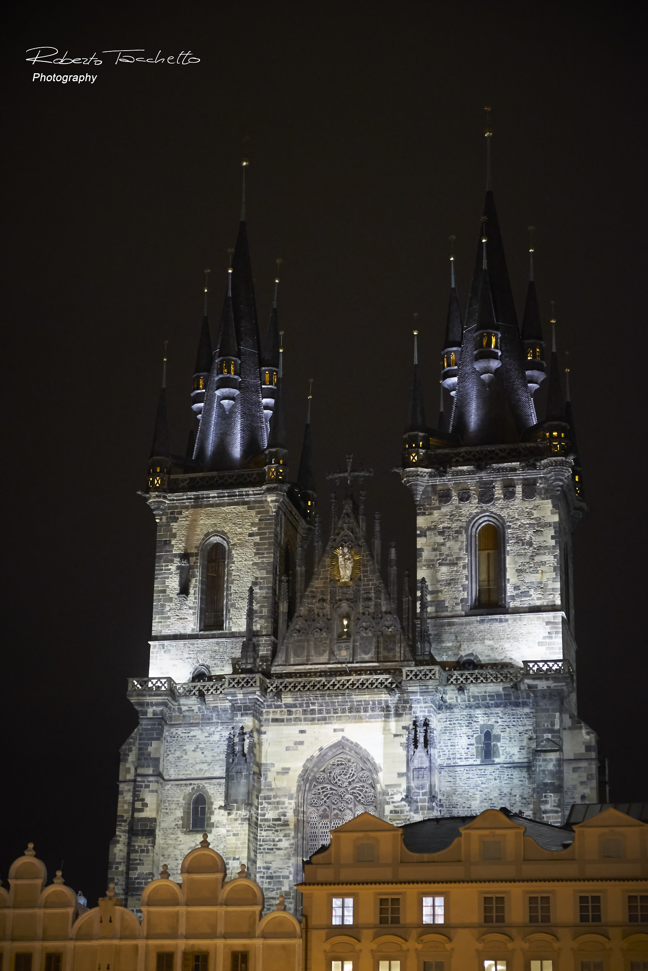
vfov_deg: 29.2
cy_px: 486
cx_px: 324
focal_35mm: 69
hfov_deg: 19.7
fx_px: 1863
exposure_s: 1/50
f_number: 4
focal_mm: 46.3
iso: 6400
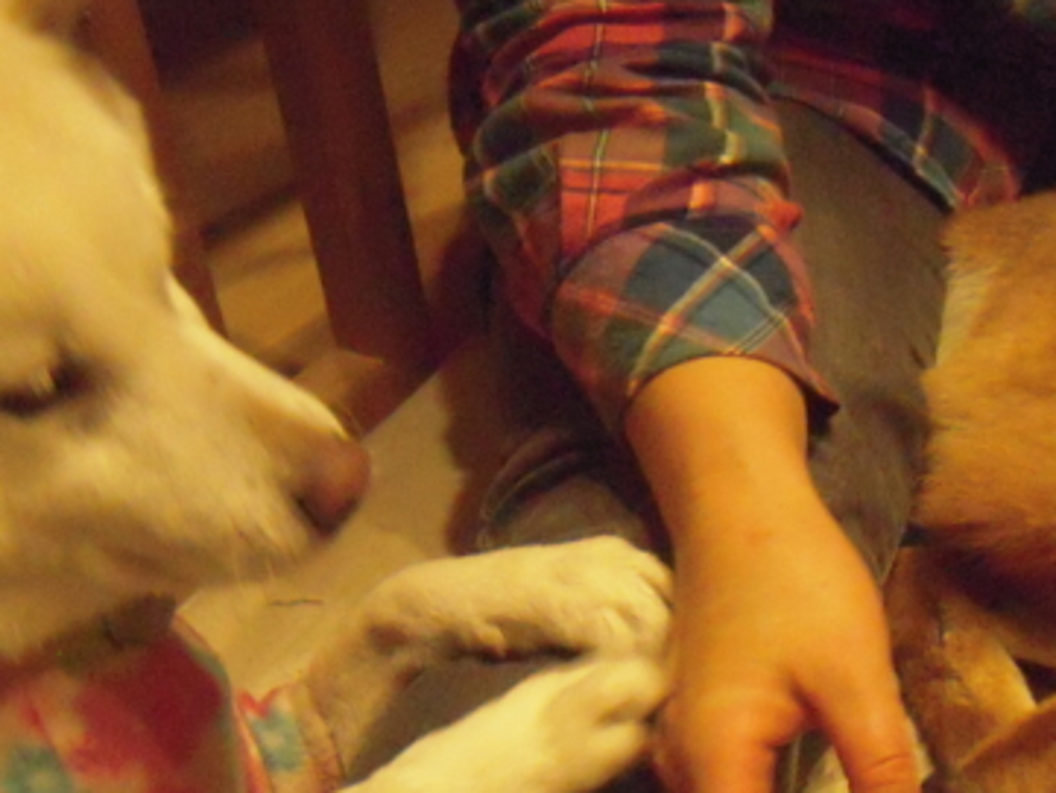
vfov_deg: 22.4
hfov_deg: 30.4
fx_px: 1892
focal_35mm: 62
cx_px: 851
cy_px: 857
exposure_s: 1/40
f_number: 2.7
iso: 1600
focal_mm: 5
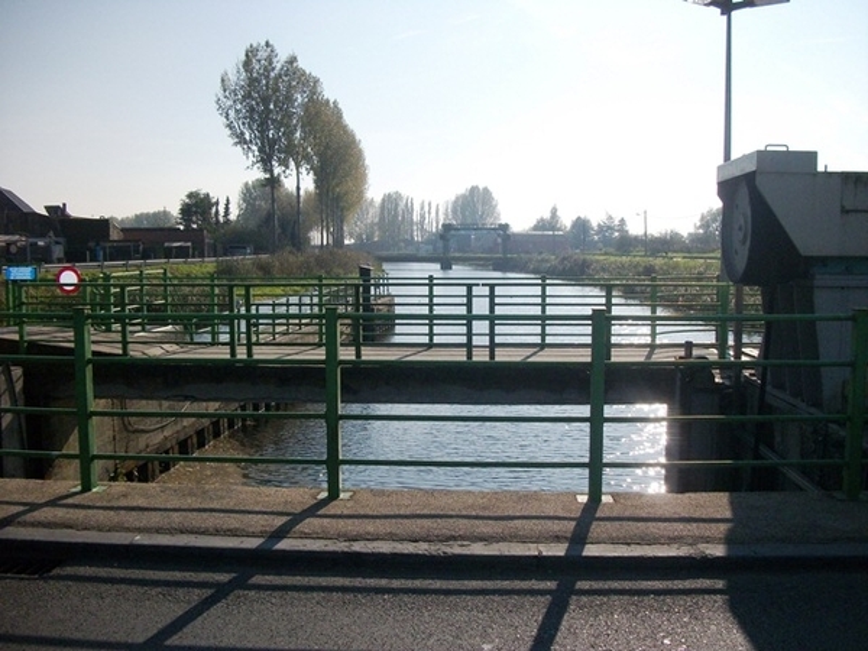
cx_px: 434
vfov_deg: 44.2
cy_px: 326
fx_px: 802
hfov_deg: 56.8
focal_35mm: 32
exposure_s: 1/800
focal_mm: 5.7
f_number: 8.8
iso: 200
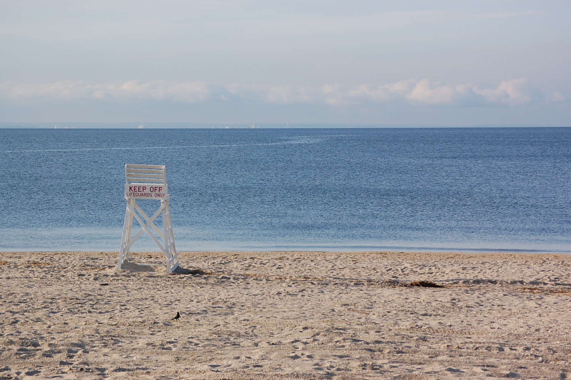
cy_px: 190
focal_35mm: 135
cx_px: 286
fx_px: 2139
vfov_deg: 10.1
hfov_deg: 15.2
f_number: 8
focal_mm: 90
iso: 400
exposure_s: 1/800
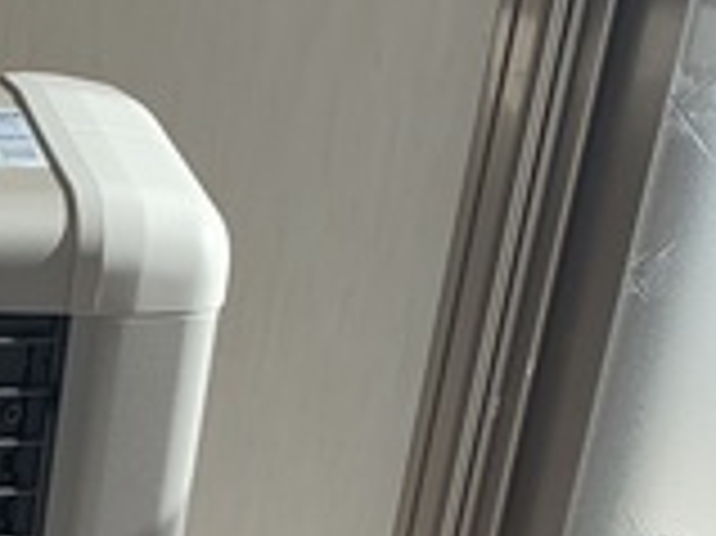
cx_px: -486
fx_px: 2026
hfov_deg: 17.2
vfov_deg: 14.2
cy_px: 770
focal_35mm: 98
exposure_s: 1/217
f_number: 1.8
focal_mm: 4.25
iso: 25
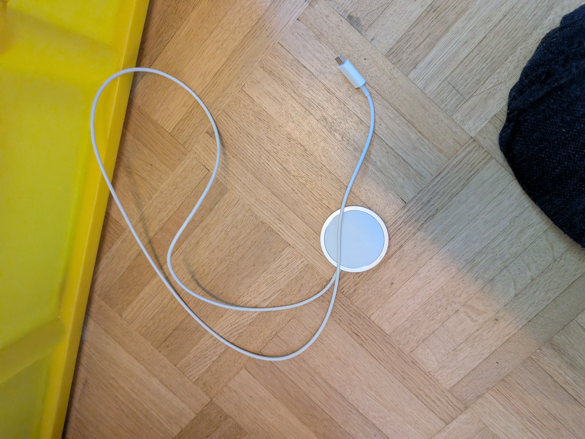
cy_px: 220
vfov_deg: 56.8
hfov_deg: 71.6
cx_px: 292
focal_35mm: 24
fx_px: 406
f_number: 1.7
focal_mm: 4.53
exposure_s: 1/121
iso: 1655
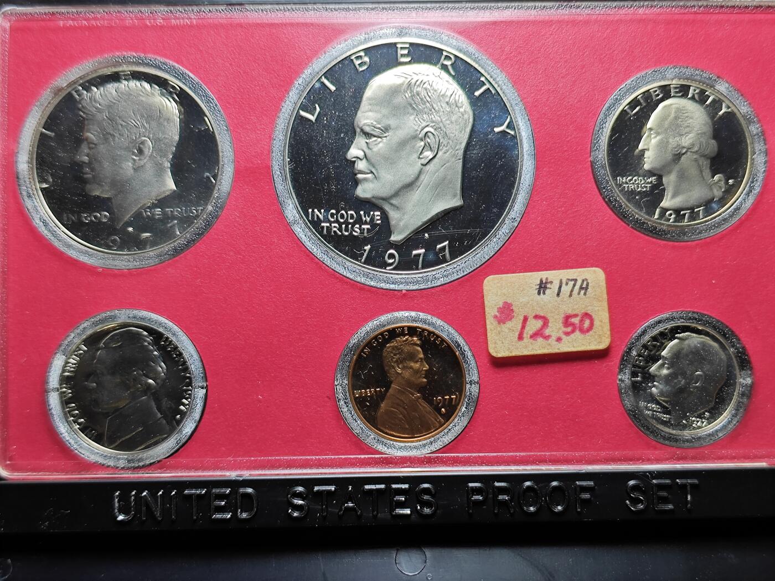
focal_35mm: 49
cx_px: 388
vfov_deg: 29.7
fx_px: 1097
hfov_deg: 38.9
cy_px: 290
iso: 80
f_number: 1.6
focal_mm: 5.84
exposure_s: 1/100
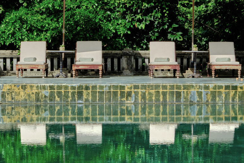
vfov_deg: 8.9
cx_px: 153
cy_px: 84
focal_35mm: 155
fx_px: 1051
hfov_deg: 13.2
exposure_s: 1/640
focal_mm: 44.7
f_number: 8
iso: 200
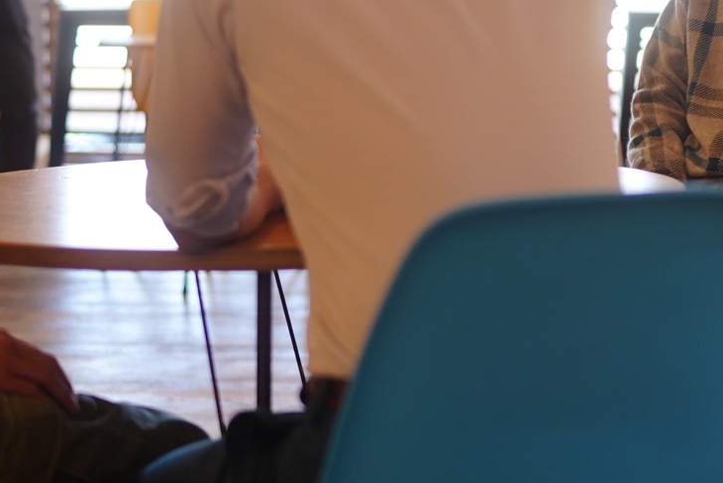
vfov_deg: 11.9
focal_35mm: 115
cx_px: 770
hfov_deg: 17.3
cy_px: 78
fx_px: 2310
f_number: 1.4
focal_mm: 35
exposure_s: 1/125
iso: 400
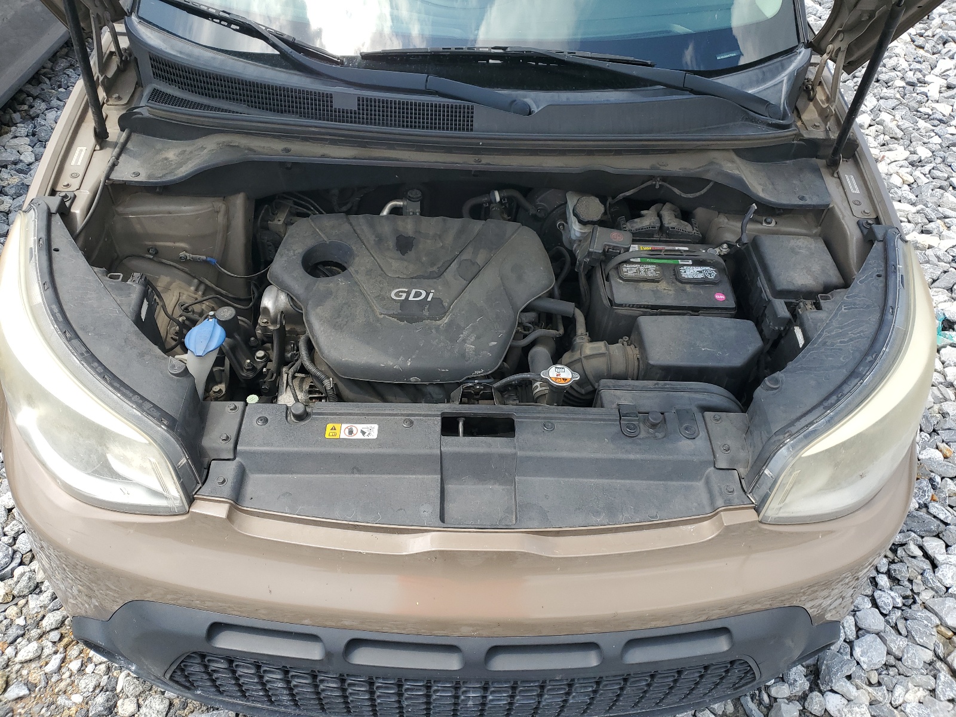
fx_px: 718
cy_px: 358
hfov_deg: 67.3
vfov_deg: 53.1
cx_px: 478
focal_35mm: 26
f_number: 1.5
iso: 50
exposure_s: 1/1250
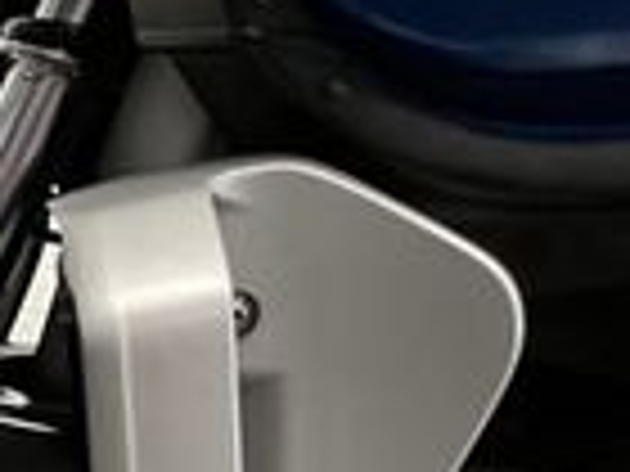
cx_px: -792
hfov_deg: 13.2
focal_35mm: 119
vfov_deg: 11.3
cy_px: 948
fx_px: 2166
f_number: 1.6
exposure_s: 1/50
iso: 200
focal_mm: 5.1
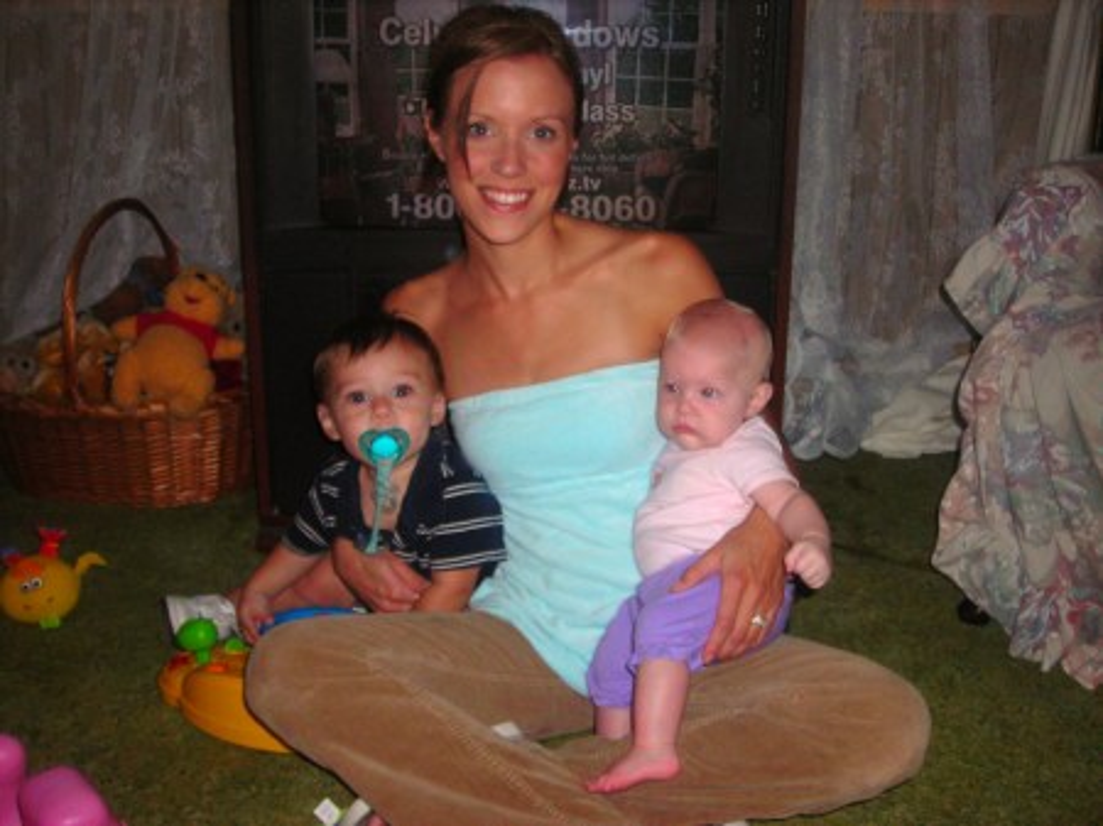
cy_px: 413
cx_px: 552
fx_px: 1306
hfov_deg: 45.8
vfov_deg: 35.1
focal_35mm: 41
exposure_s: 1/60.1
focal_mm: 6.8
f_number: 6.6
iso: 125
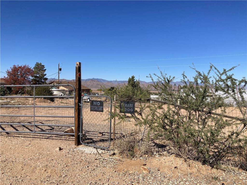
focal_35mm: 28
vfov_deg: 49.7
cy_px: 92
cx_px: 124
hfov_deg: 63.4
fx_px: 200
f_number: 1.8
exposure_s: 1/2857
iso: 20
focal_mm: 3.99
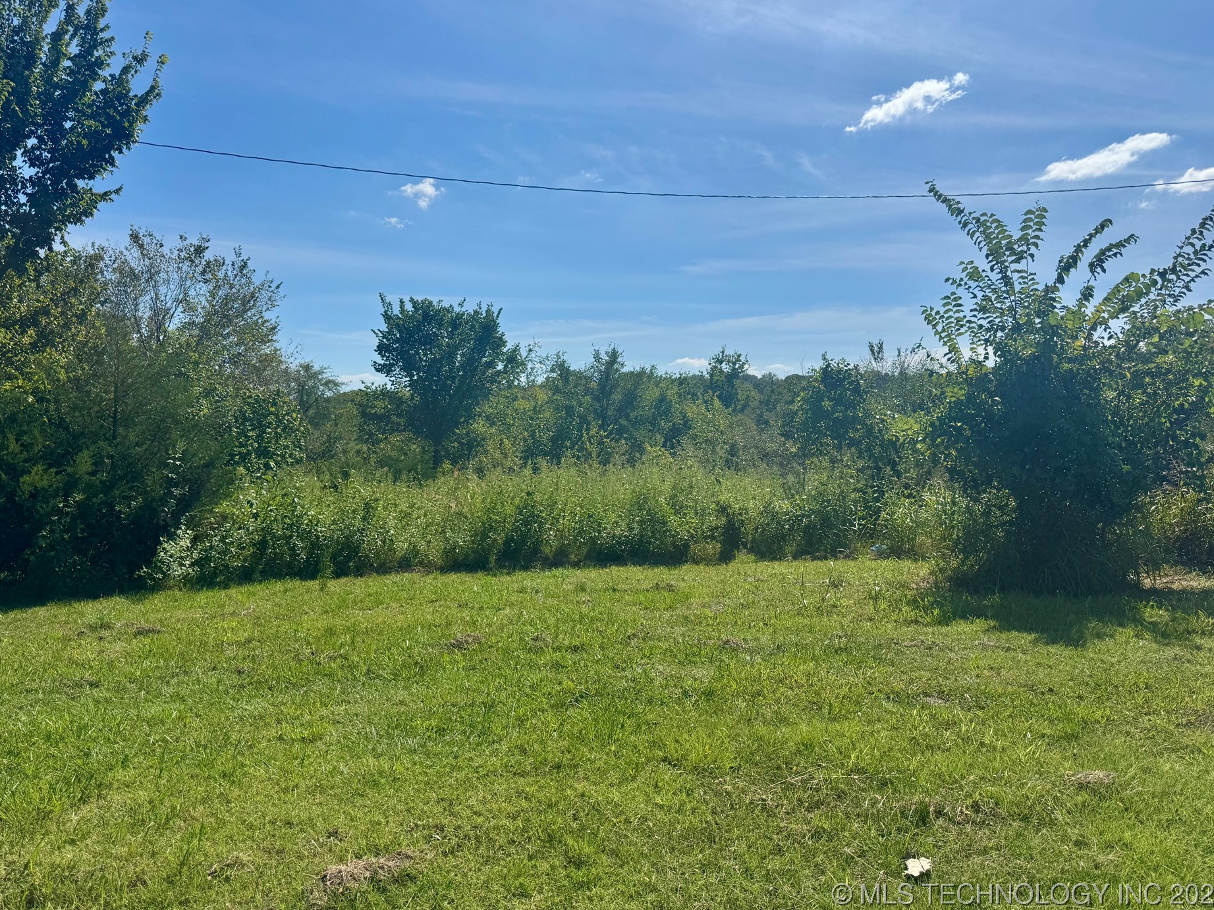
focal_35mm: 25
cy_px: 448
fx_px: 877
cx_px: 604
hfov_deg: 69.4
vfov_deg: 54.9
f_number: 1.78
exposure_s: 1/10417
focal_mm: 6.76
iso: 80
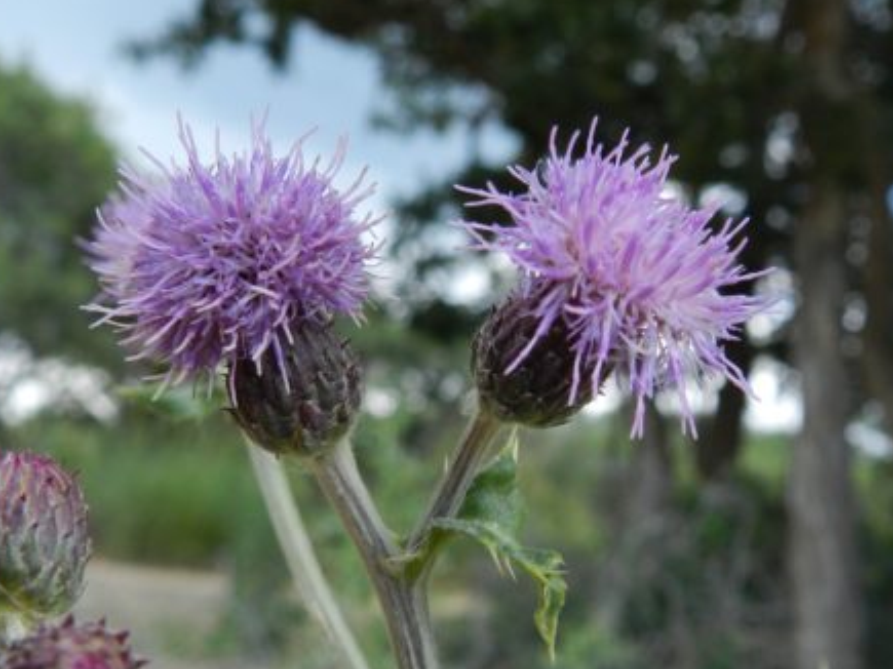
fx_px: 1186
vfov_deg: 31.4
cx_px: 483
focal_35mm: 46
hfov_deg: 41.2
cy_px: 403
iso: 160
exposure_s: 1/200
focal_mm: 5.6
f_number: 3.7
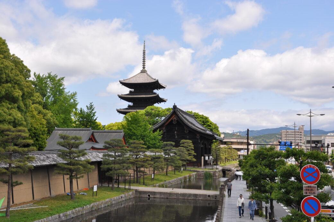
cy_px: 111
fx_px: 445
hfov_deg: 41.2
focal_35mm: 48
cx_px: 167
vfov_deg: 28.0
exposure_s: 1/320
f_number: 9
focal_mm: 32
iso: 200
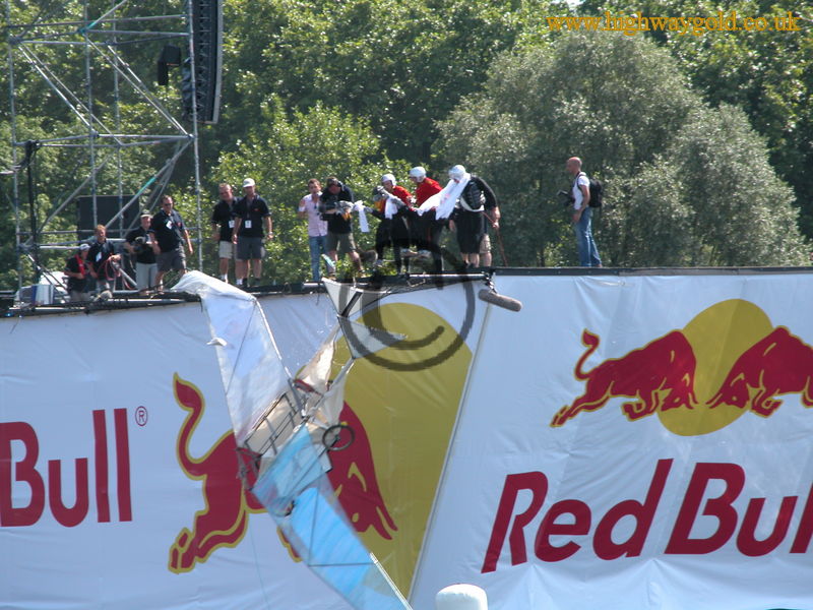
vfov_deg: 5.3
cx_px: 406
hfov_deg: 7.1
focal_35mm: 280
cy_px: 305
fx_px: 6576
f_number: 5.3
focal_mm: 71.2
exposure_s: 1/229
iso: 100
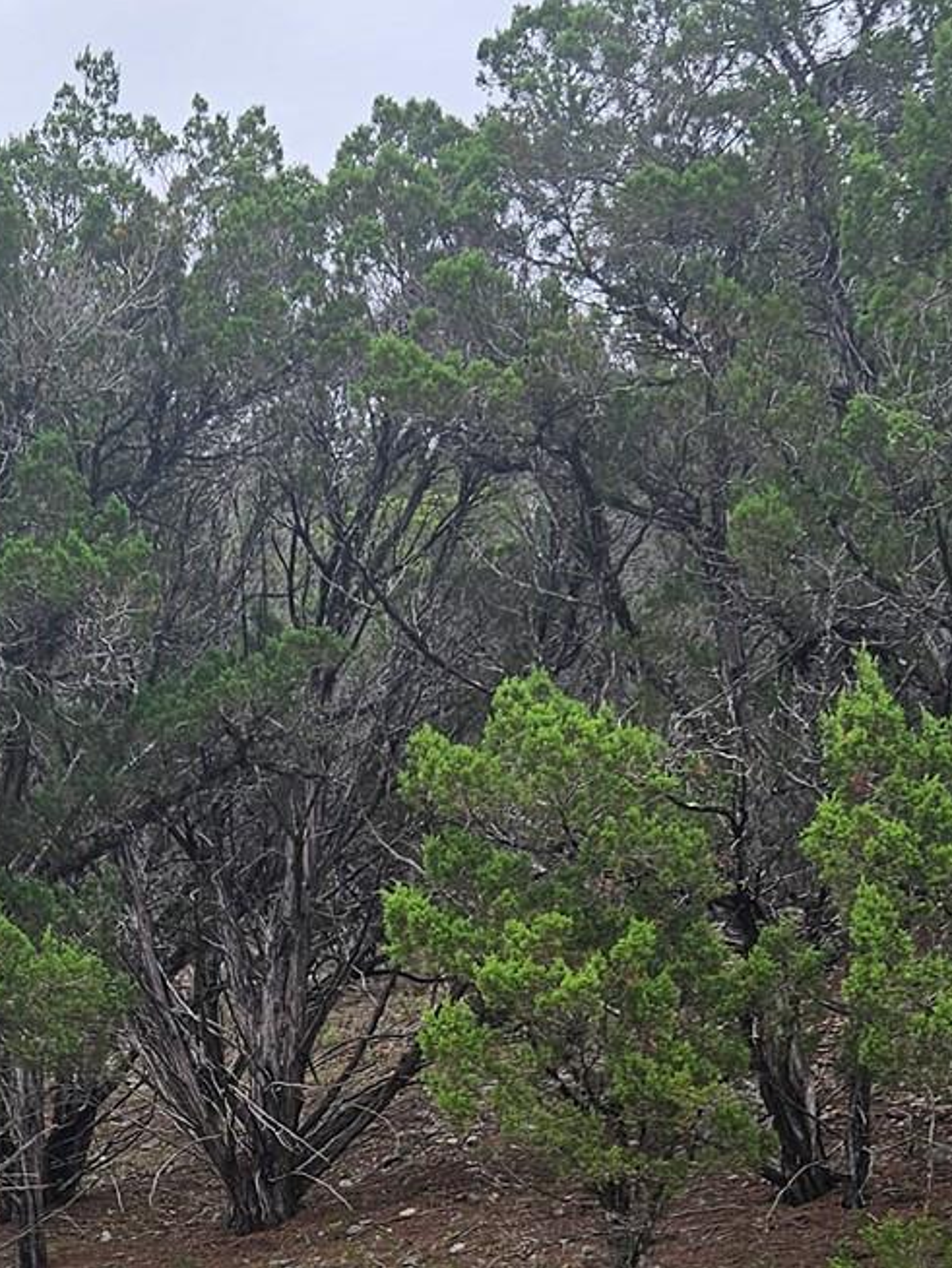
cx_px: 376
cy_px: 1177
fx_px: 2638
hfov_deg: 20.4
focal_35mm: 72
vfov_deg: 26.0
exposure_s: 1/601
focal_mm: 5.4
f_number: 1.8
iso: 25
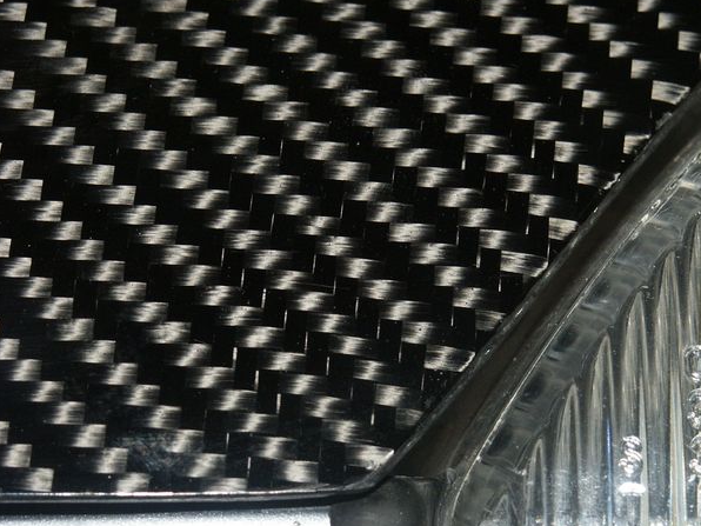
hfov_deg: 8.3
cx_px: 466
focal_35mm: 239
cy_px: 272
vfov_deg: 6.2
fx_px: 4840
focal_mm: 45.05
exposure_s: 1/180
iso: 100
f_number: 6.7
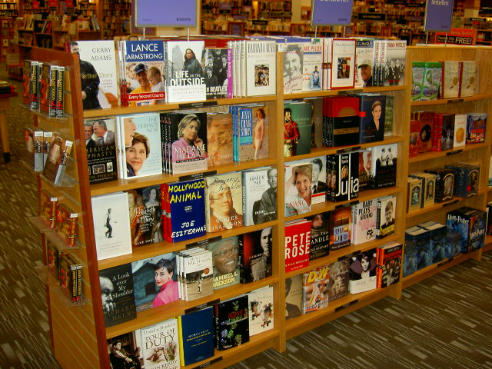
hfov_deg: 47.9
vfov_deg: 36.8
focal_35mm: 39
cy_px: 184
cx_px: 246
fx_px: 554
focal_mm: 8
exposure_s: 1/59.5
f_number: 2.8
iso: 100
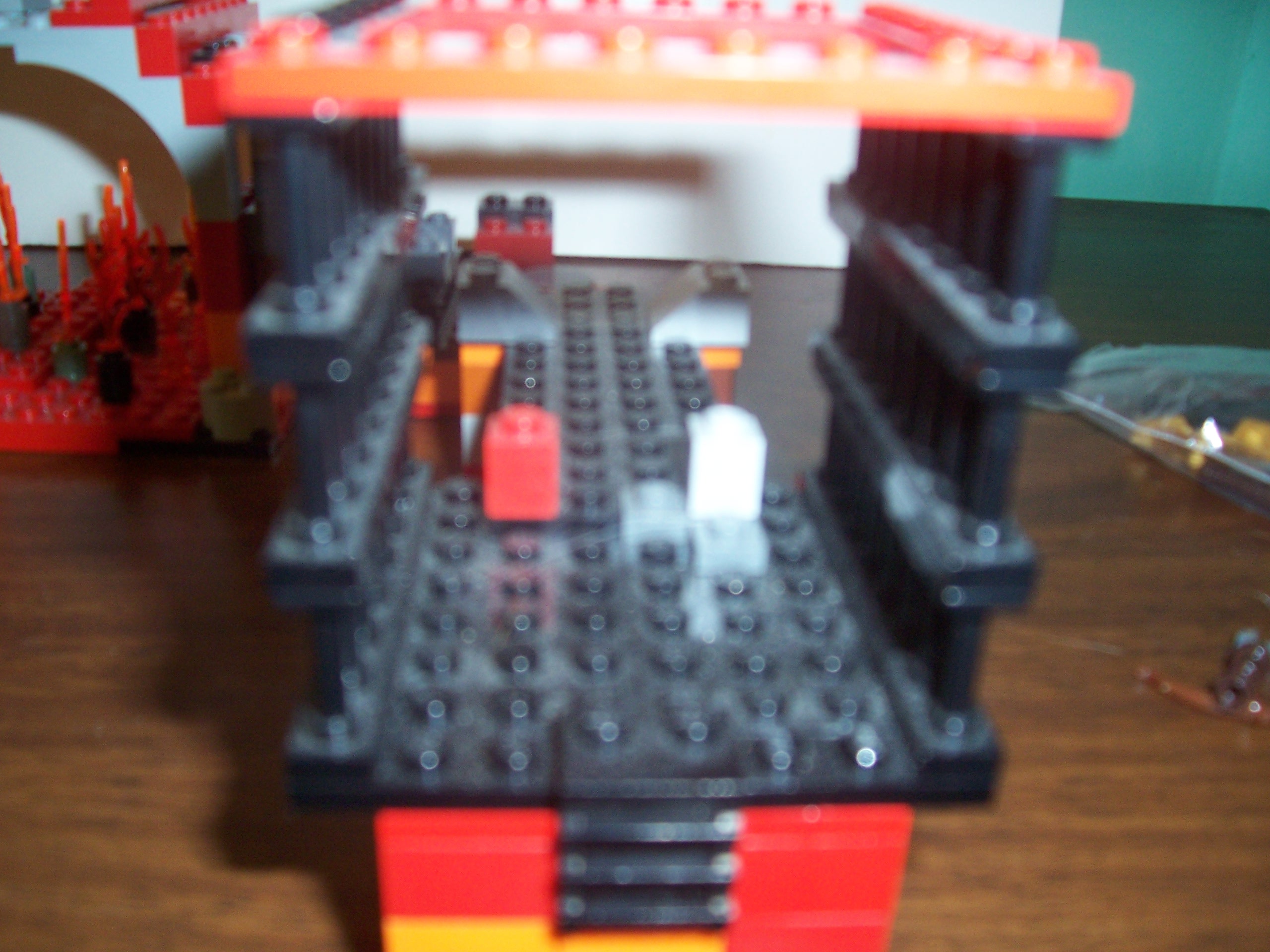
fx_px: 1247
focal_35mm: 34
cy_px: 476
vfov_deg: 41.8
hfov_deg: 54.0
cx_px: 635
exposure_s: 1/60
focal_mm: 5.6
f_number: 2.7
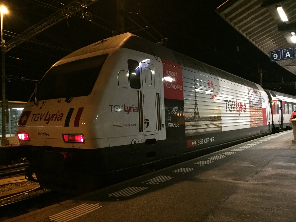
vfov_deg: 48.2
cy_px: 111
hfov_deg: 61.7
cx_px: 148
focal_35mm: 29
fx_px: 248
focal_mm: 4.15
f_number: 2.2
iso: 500
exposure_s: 1/17
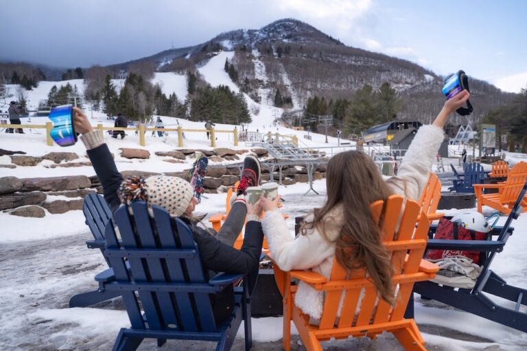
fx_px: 454
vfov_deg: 42.3
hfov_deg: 60.3
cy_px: 176
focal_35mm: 31
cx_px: 264
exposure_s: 1/1000
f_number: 3.5
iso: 100
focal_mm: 31
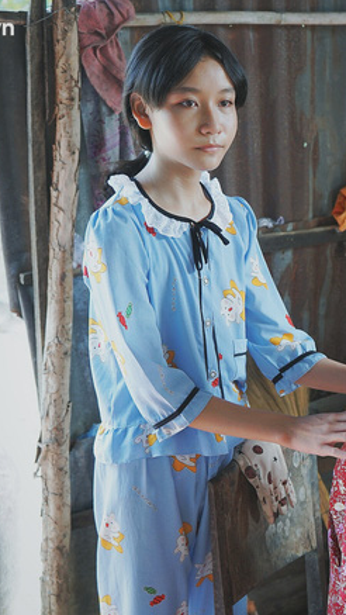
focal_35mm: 57
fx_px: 929
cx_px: 321
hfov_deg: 20.6
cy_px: 307
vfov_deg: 36.6
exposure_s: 1/160
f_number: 4
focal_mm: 36
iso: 800
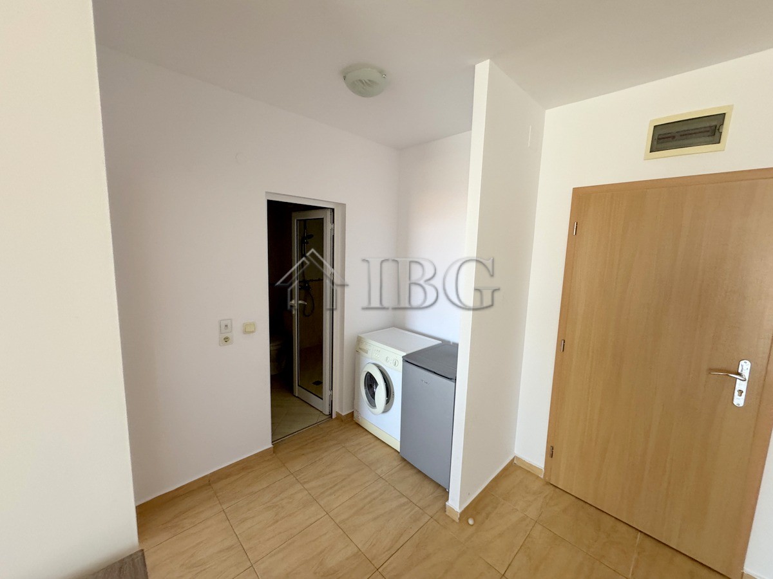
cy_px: 290
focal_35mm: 14
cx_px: 386
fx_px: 313
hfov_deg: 102.1
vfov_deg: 85.7
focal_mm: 2.22
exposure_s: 1/99
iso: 320
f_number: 2.2
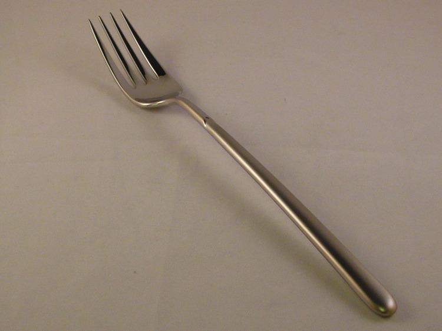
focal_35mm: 85
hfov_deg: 23.0
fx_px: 1085
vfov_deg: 17.4
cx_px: 221
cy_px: 166
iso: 200
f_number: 4
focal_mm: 8.9
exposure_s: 1/60
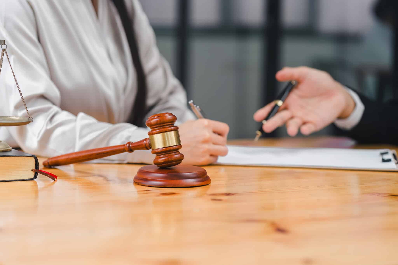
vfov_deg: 16.1
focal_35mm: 85
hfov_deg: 23.9
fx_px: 940
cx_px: 199
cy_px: 132
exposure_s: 1/160
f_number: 3.2
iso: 250
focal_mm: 85
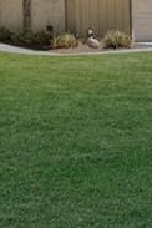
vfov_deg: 23.9
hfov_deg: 15.9
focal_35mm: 84
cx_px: 158
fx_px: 532
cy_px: 48
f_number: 5.6
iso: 800
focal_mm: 10
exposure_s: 1/4400
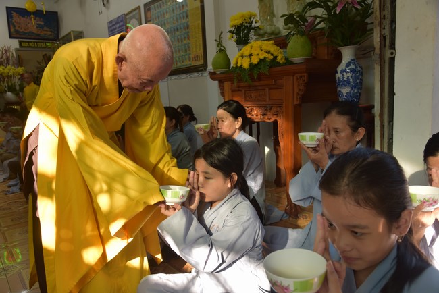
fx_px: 366
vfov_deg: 43.6
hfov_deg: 61.9
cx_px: 220
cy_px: 146
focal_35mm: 30
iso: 400
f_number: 6.3
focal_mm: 30
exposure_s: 1/125
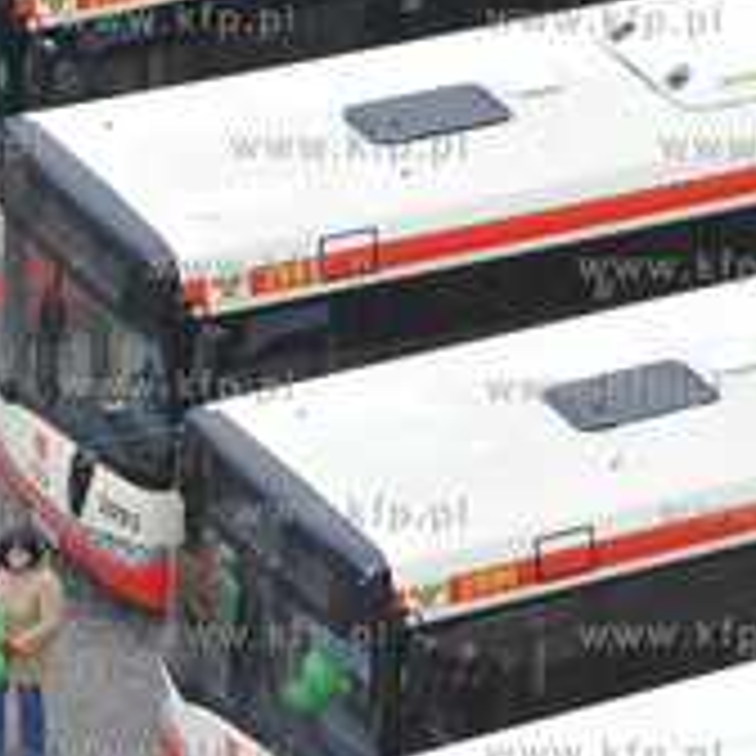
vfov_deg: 4.3
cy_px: 572
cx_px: 508
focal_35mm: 404
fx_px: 9982
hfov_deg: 4.3
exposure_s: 1/250
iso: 640
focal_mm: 200
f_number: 8
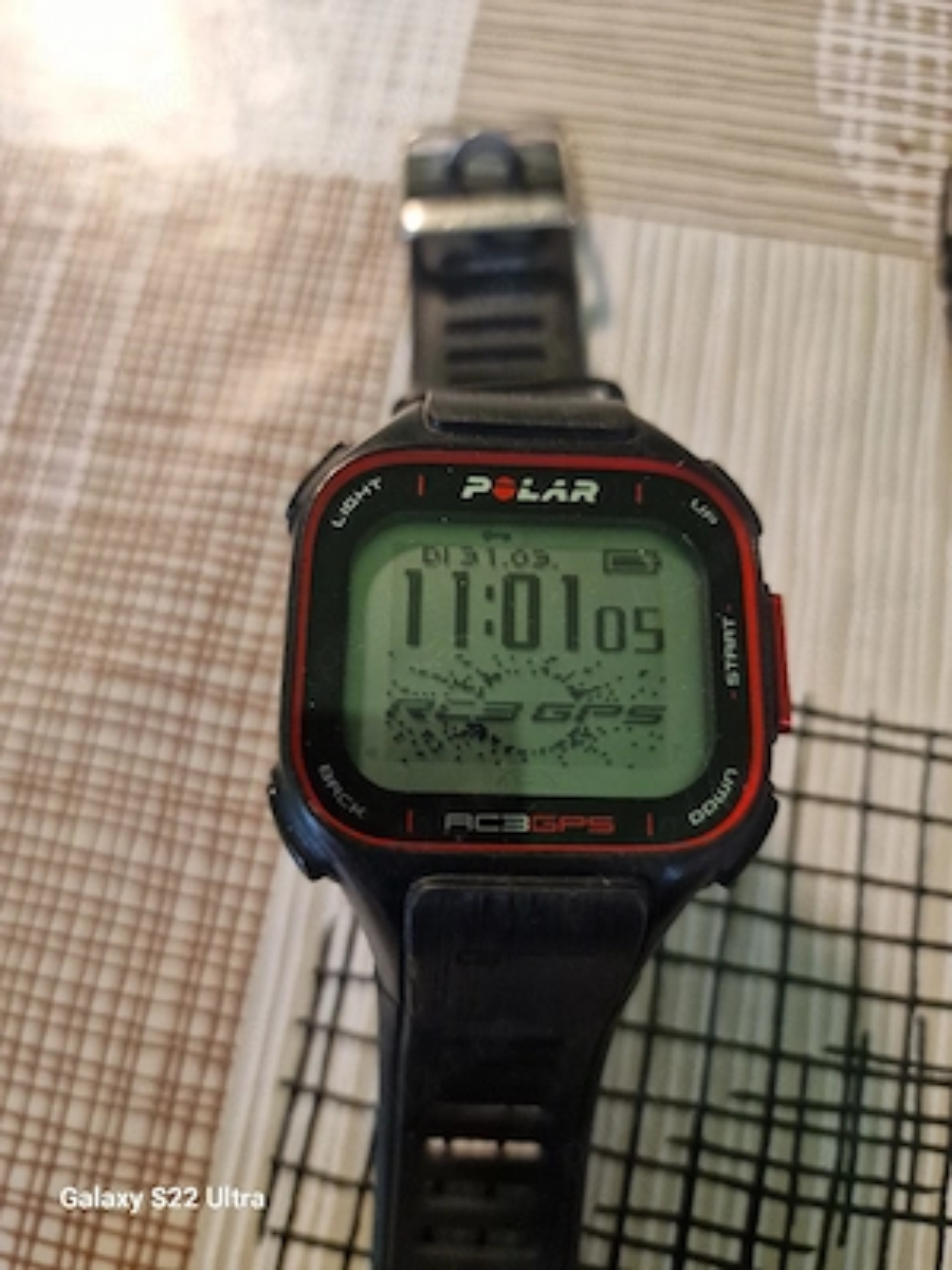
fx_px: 843
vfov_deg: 73.9
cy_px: 635
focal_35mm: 23
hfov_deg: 58.9
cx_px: 476
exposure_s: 1/50
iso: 640
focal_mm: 6.4
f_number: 1.8
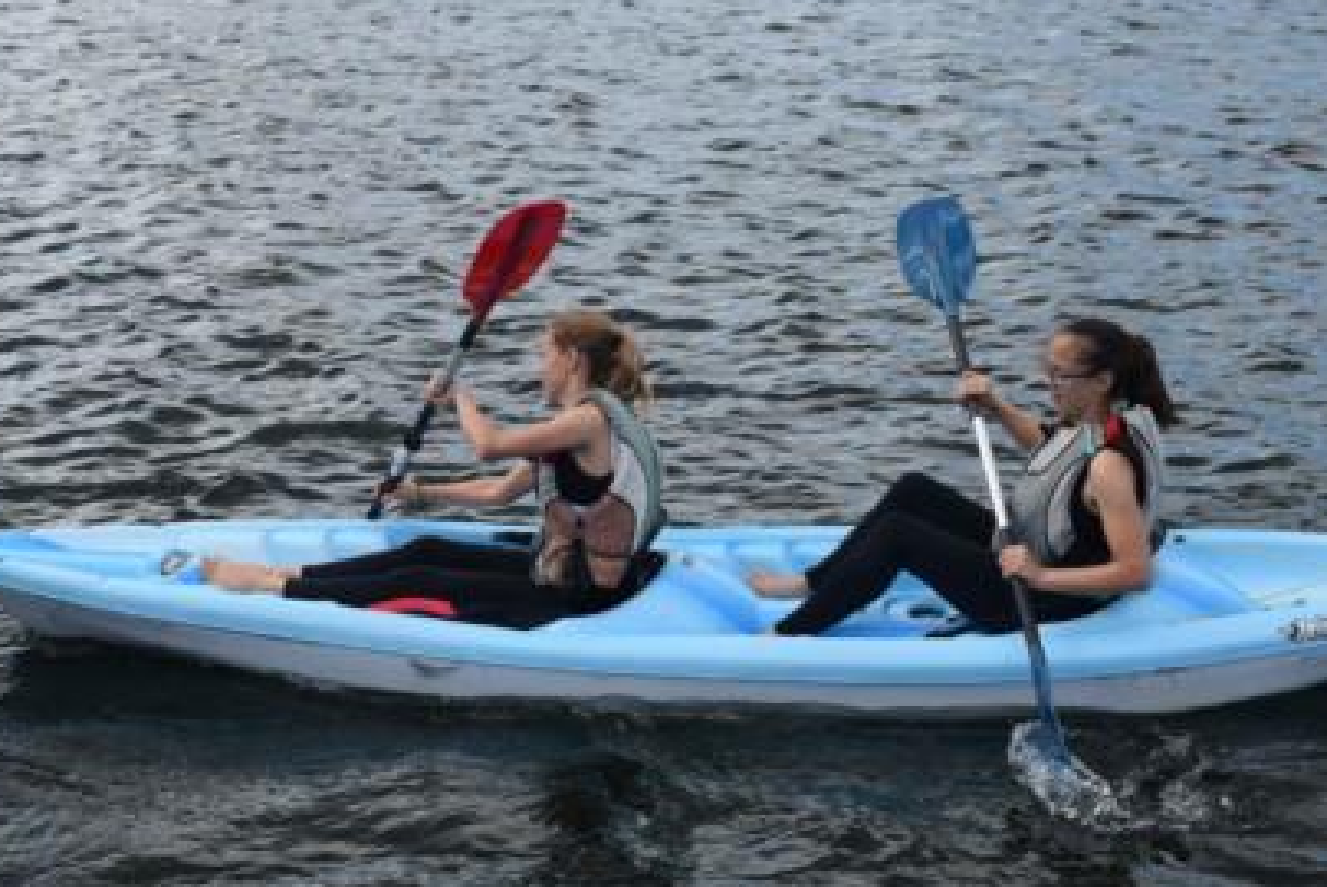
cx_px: 614
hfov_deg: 26.0
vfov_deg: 17.5
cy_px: 427
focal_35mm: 78
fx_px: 2877
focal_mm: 42
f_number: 9
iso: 200
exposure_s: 1/320
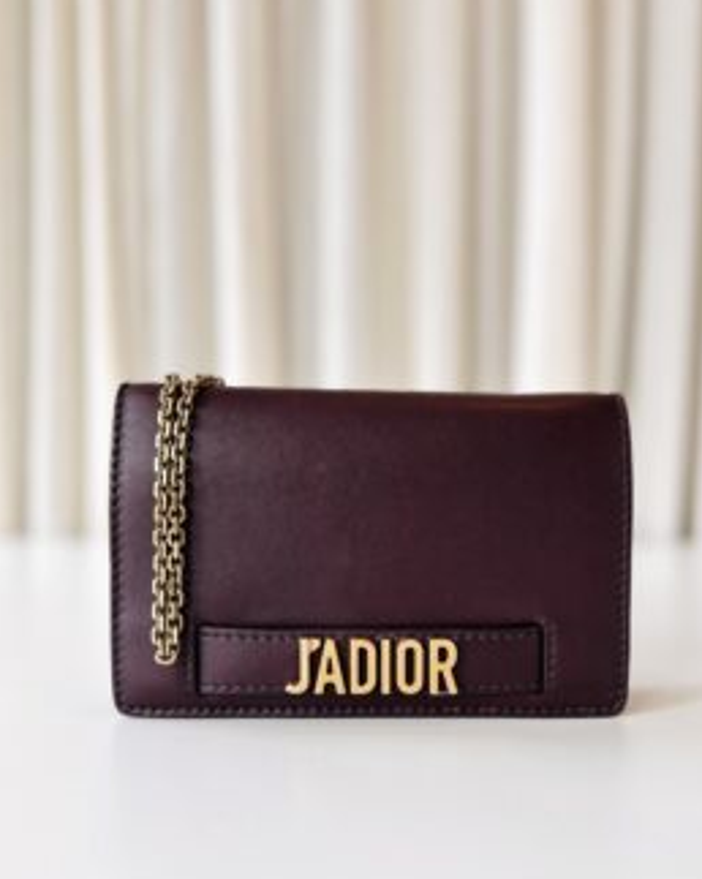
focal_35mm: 29
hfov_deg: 49.9
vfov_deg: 60.3
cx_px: 386
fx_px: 754
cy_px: 484
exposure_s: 1/100
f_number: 1.78
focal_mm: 6.86
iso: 64
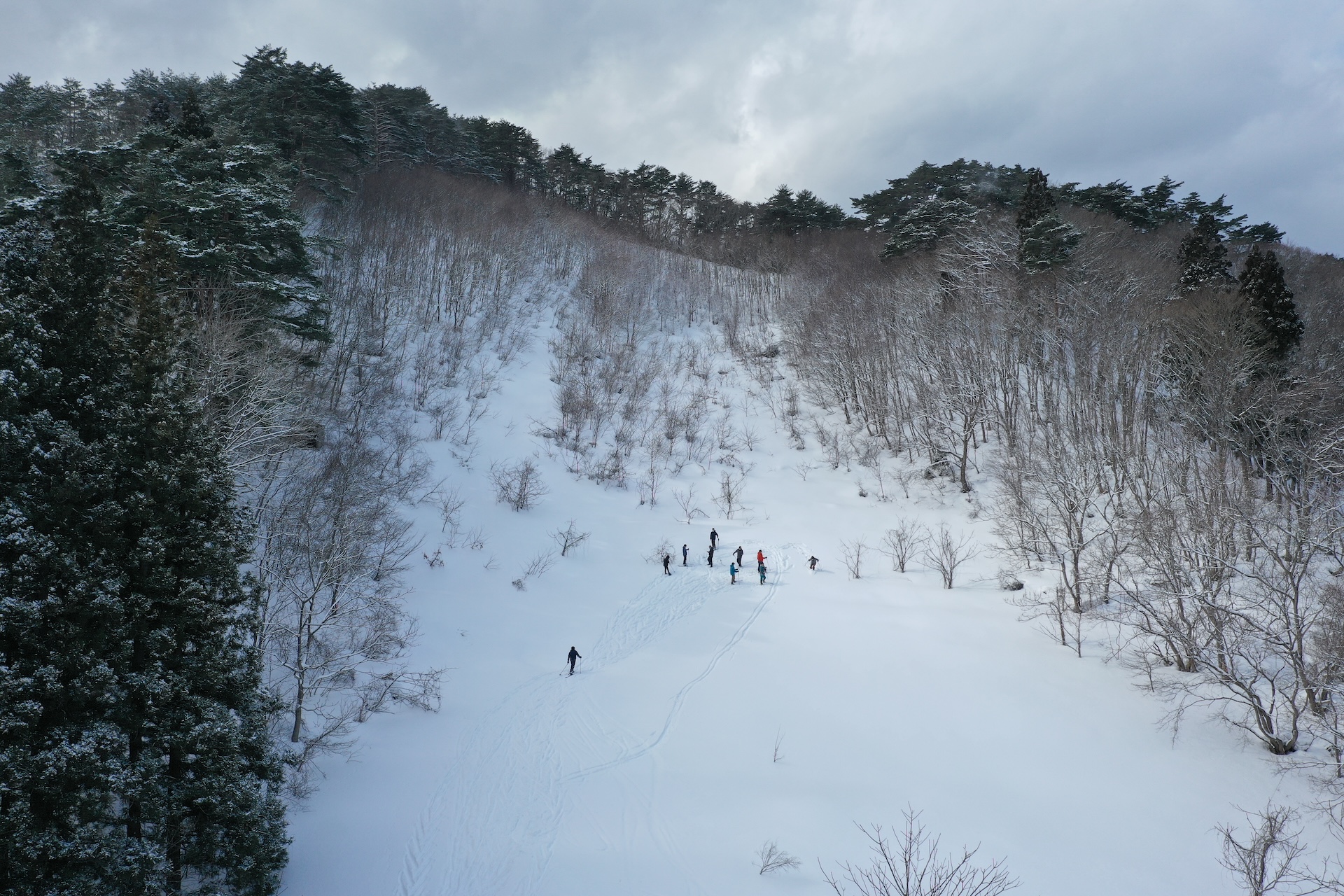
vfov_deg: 46.4
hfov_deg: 65.5
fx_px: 1045
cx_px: 672
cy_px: 448
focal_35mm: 28
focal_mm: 10.26
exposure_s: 1/400
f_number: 5.6
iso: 100
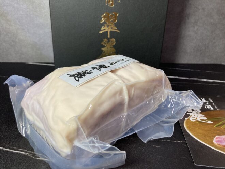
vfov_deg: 49.7
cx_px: 112
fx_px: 182
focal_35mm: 28
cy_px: 84
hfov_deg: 63.4
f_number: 1.8
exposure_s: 1/60
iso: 80
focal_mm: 3.99
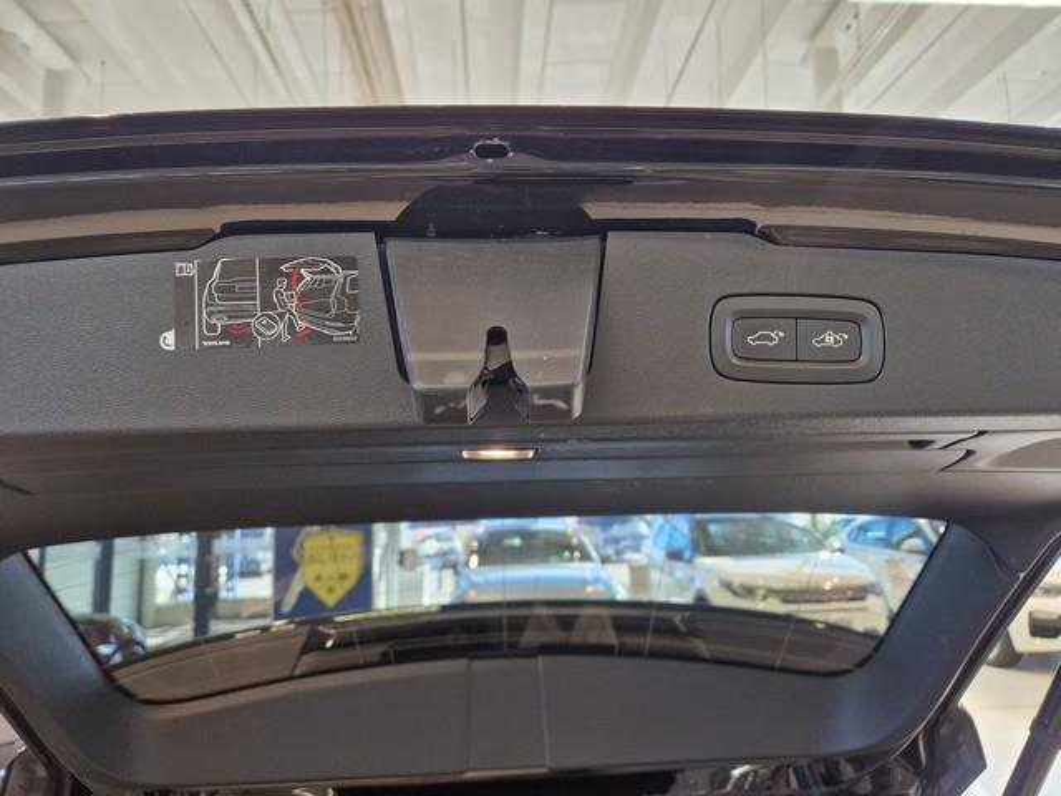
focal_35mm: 23
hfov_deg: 73.9
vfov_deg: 58.9
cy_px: 398
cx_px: 530
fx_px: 705
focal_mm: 5.4
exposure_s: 1/180
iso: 200
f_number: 1.8
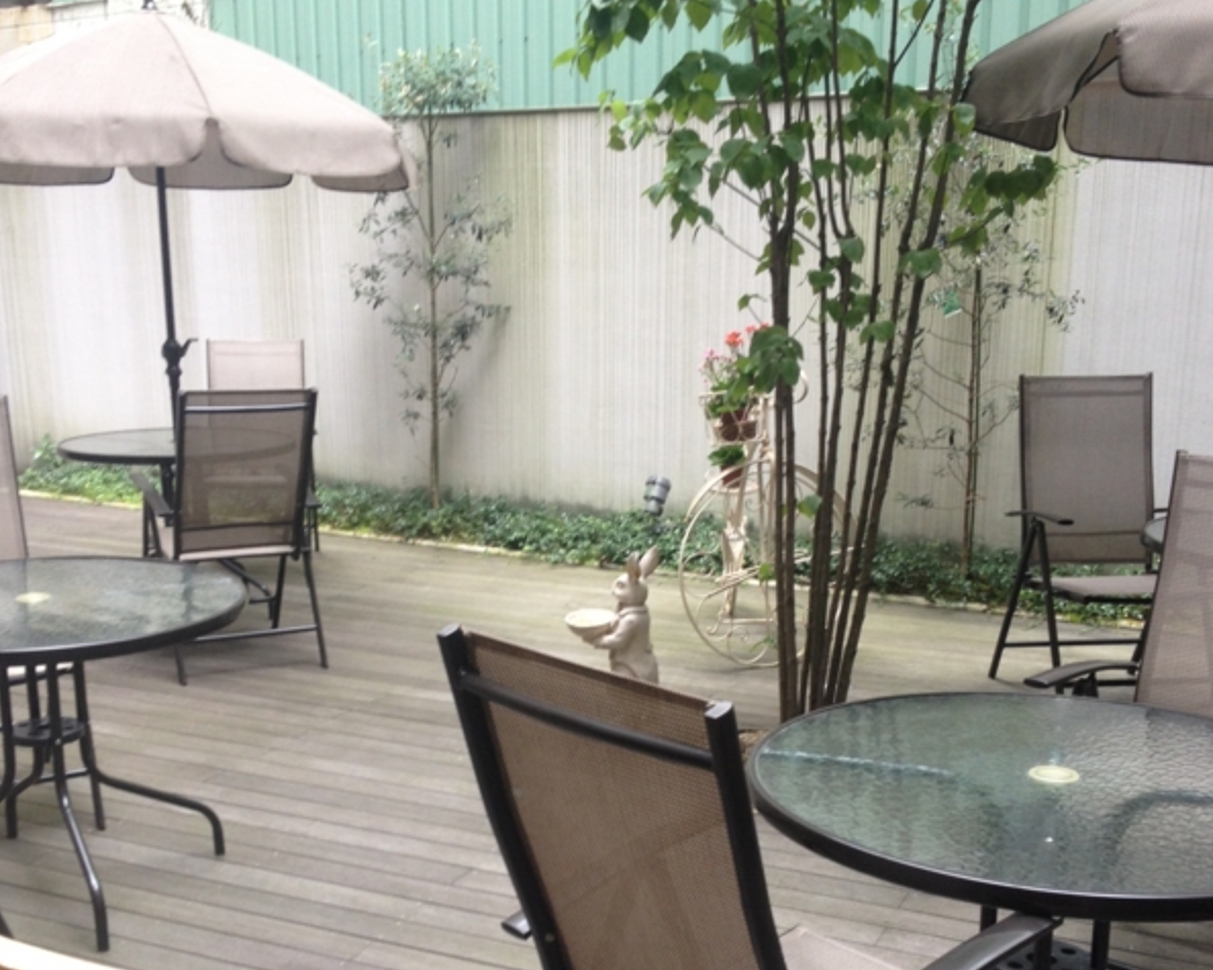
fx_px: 1651
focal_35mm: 46
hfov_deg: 40.3
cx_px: 604
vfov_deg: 32.5
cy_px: 645
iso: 80
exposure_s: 1/20
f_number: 2.4
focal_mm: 4.28
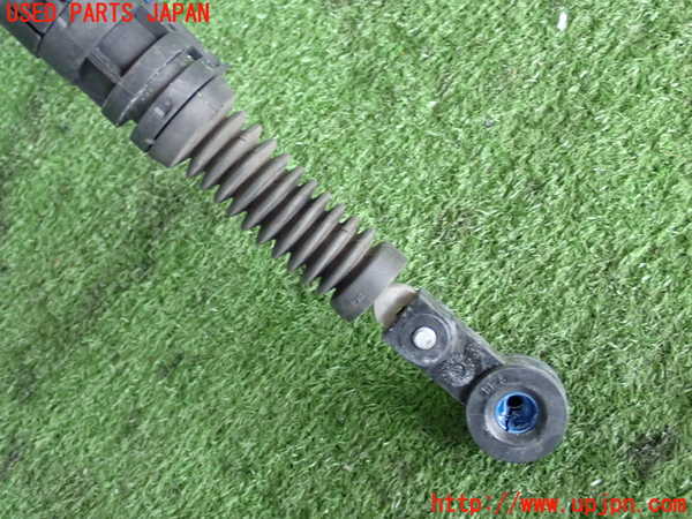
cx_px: 346
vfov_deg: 25.2
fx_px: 1159
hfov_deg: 33.2
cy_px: 260
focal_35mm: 58
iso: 500
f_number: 3.5
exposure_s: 1/60
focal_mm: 10.35
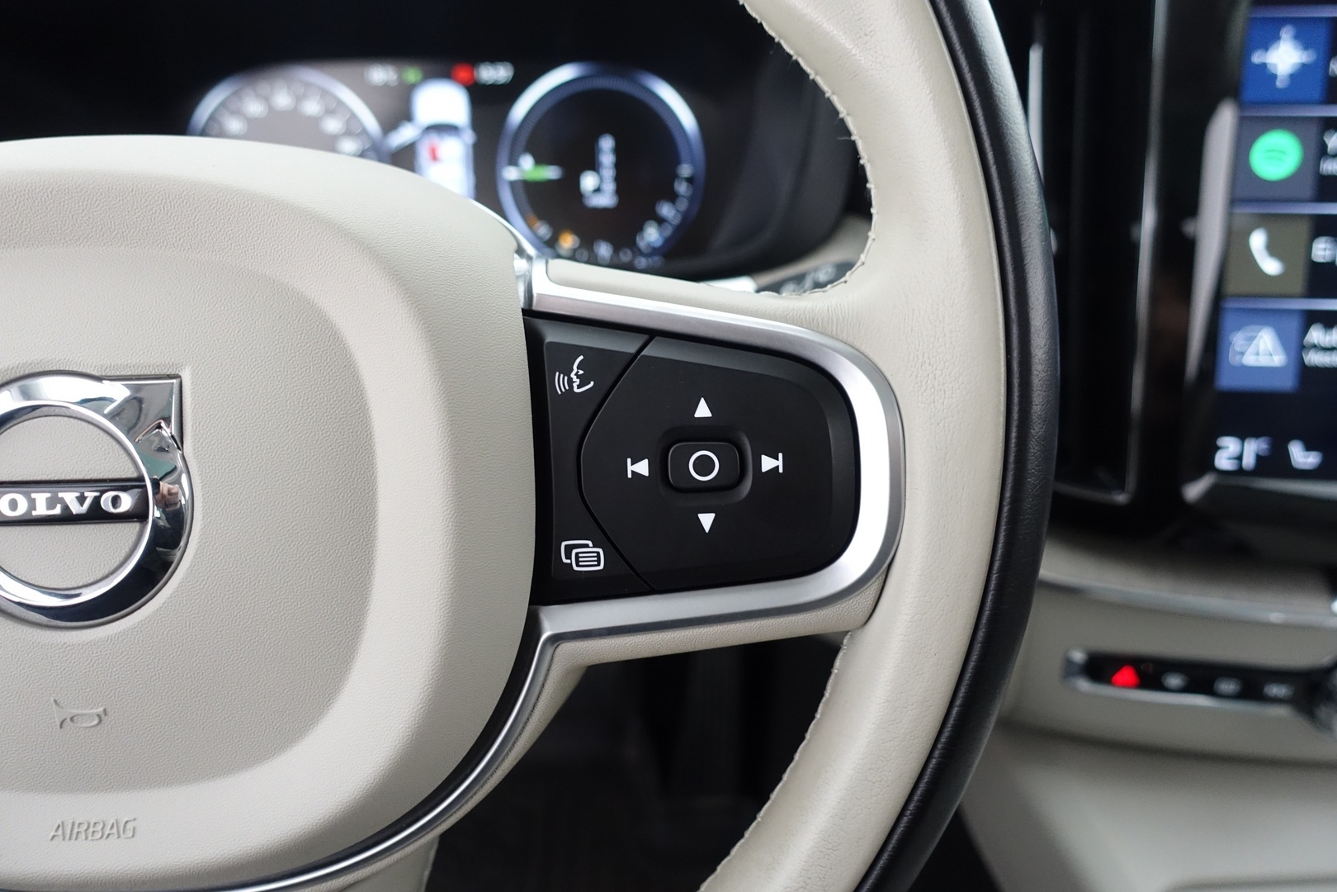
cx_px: 668
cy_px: 446
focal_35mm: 24
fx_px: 891
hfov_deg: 73.7
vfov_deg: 53.1
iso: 1000
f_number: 2.5
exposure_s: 1/30
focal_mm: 8.8
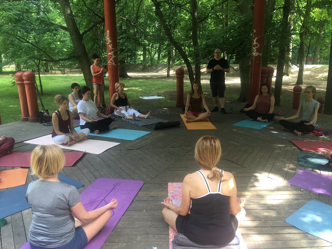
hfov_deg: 61.7
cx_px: 166
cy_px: 124
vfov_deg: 48.2
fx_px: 278
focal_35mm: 29
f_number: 2.2
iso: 25
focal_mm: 4.15
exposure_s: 1/50
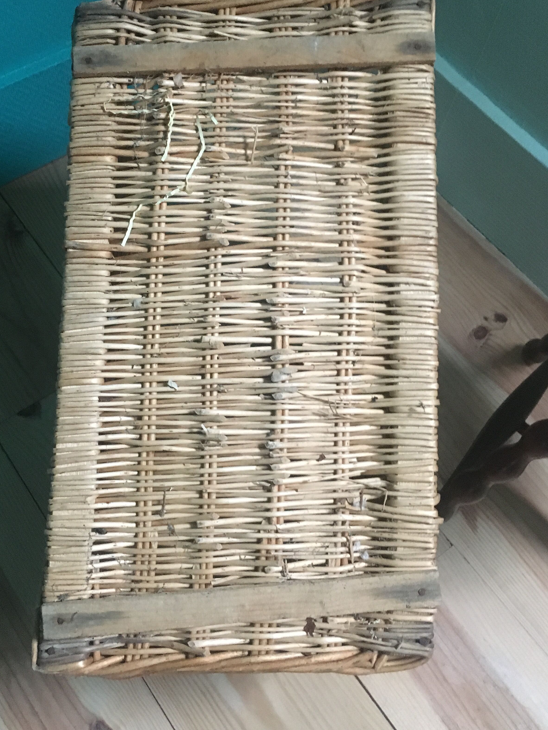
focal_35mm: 37
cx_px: 209
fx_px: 781
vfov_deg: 50.0
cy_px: 316
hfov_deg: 38.4
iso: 250
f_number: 2.2
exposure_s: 1/17
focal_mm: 4.15
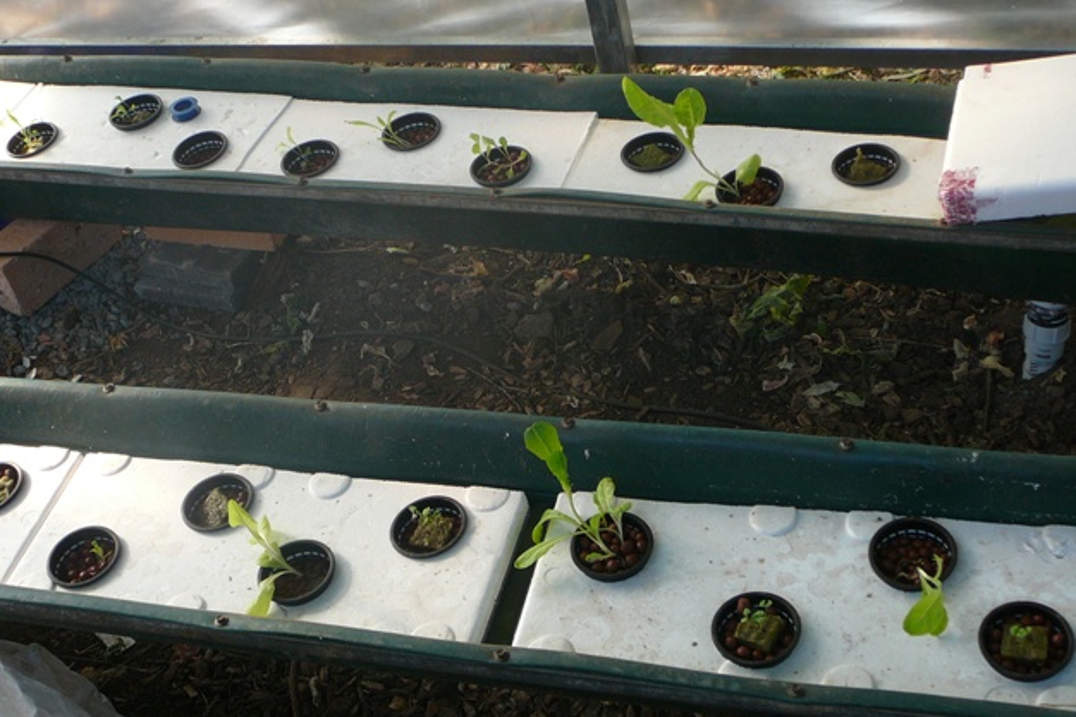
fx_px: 1494
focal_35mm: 50
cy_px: 395
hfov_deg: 39.6
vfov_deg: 27.0
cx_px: 540
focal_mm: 7
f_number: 3.3
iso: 100
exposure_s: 1/60
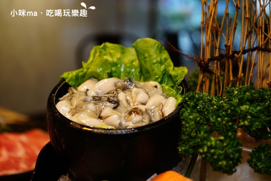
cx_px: 136
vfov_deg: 29.2
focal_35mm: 46
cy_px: 90
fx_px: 346
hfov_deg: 42.8
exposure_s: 1/60
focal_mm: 46
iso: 640
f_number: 4.5
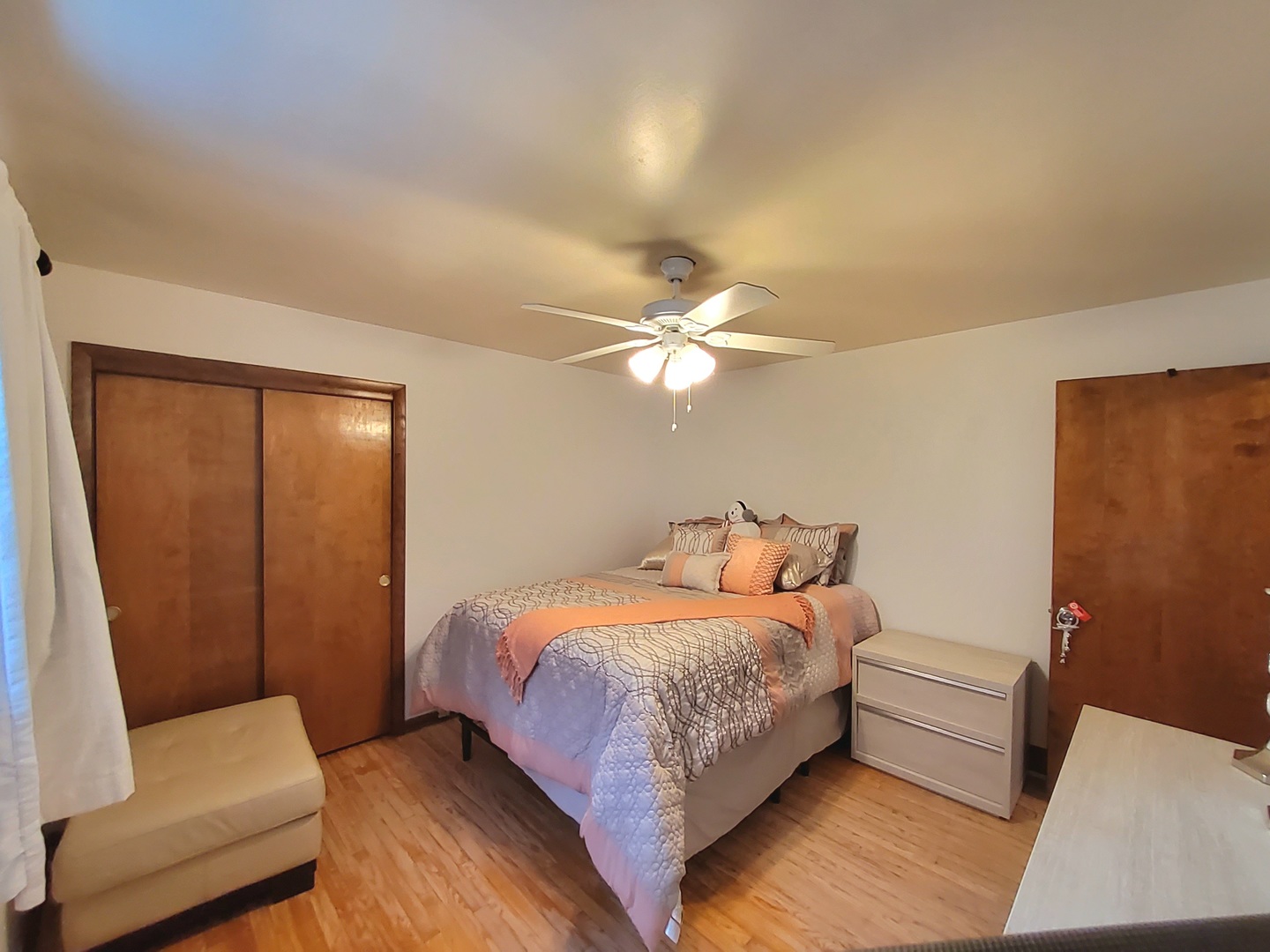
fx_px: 477
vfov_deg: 89.9
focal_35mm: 13
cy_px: 476
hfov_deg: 106.2
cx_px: 635
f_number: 2.2
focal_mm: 1.13
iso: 200
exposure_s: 1/30
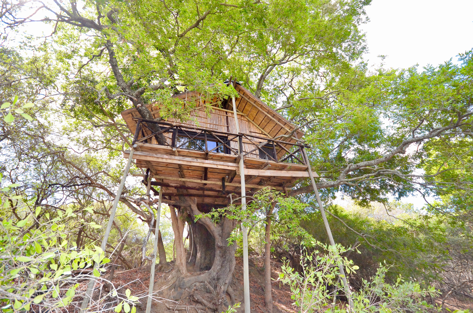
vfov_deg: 69.4
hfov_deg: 92.6
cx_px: 236
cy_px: 156
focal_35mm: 17
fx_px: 226
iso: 400
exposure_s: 1/250
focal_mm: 11.5
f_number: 5.6
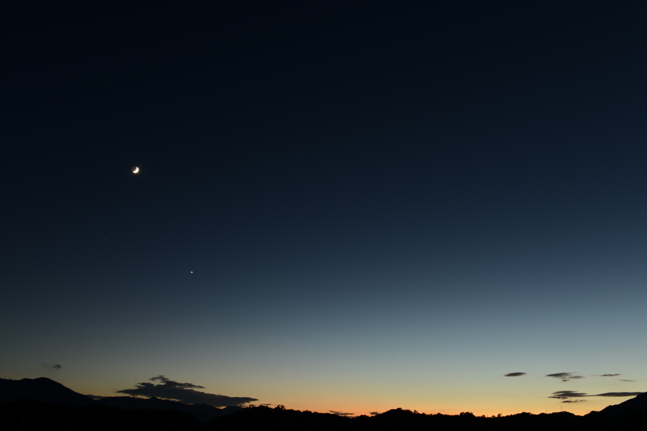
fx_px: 575
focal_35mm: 32
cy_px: 216
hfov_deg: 58.7
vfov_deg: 41.1
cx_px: 324
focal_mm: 32
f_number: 7.1
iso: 100
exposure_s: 15
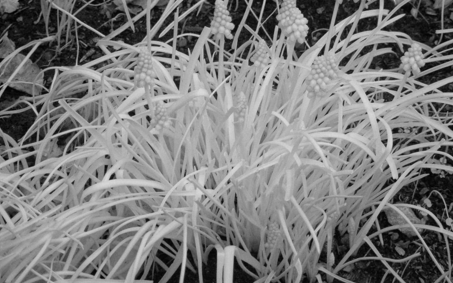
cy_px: 124
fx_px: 1889
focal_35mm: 153
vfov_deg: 8.6
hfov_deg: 13.7
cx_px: 227
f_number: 4.5
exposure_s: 1/100
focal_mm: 24.1
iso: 200
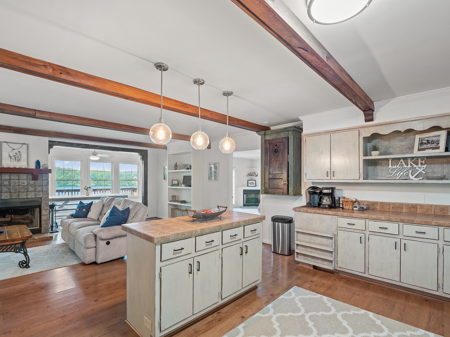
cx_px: 225
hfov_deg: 94.5
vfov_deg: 78.1
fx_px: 208
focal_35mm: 16
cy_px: 168
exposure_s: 1/1.25
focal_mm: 8
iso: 200
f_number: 5.6
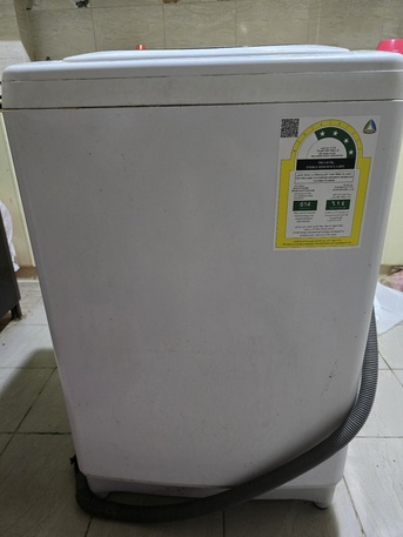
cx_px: 202
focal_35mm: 23
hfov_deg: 58.9
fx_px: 357
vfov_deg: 73.9
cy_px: 268
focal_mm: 6.3
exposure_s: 1/60.2
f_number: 1.7
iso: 1000
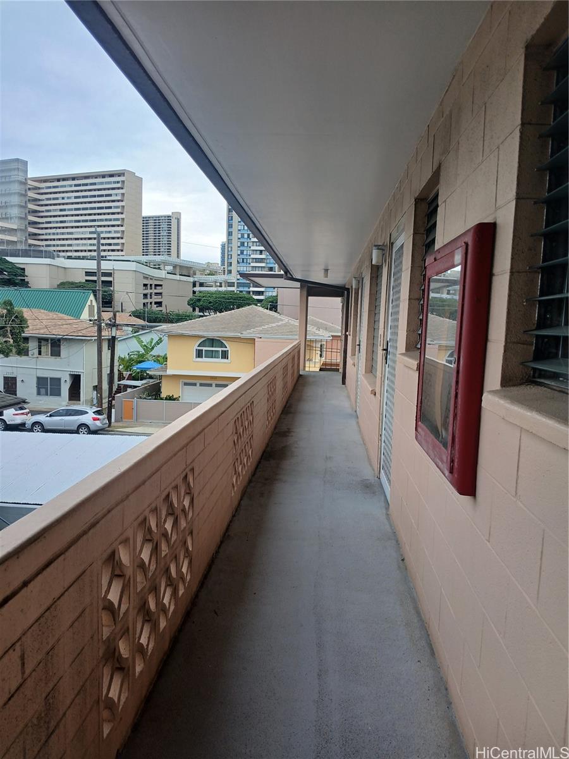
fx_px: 570
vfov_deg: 67.3
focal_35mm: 26
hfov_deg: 53.1
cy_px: 380
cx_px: 284
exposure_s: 1/126
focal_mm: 3.98
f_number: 1.8
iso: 20
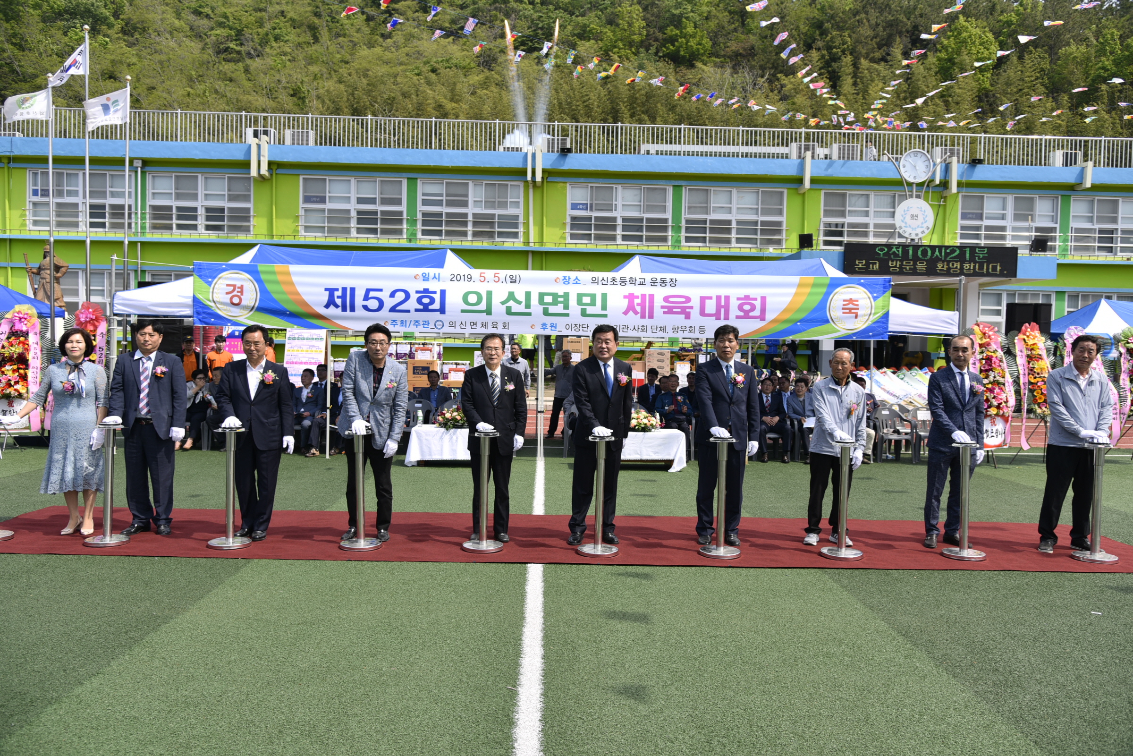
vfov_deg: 53.2
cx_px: 566
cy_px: 378
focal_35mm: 24
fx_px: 755
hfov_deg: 73.7
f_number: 5
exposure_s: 1/160
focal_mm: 24
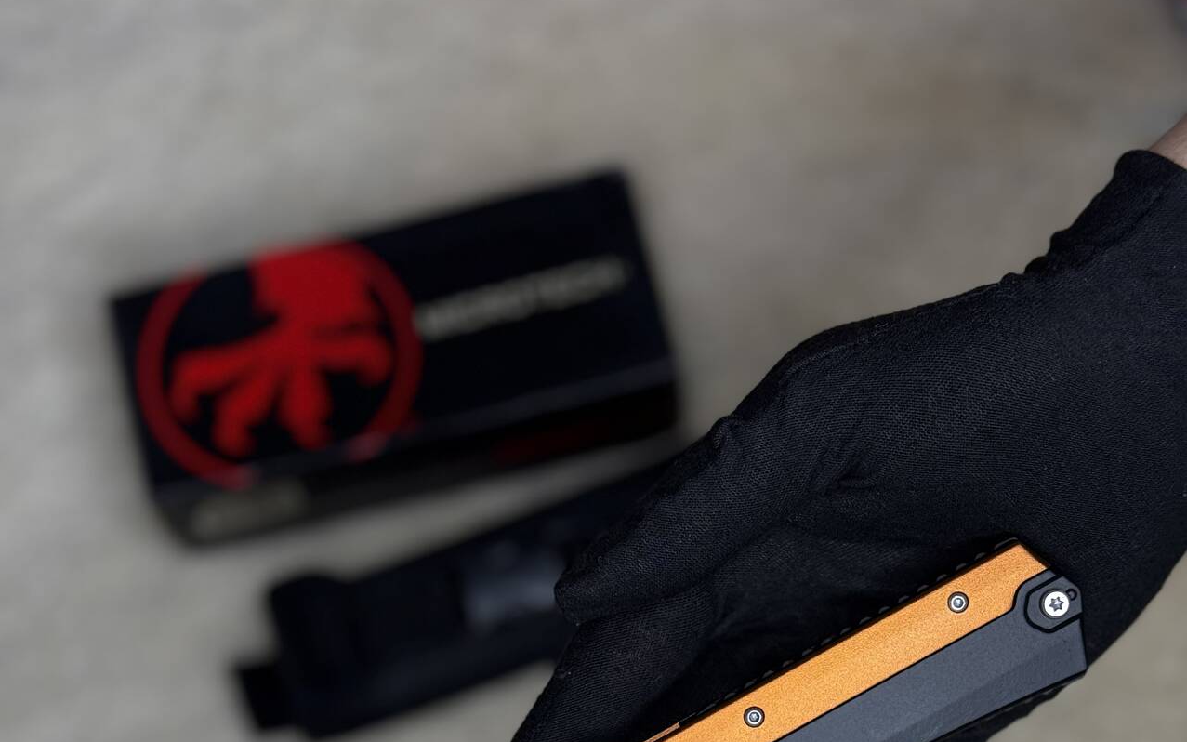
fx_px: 2200
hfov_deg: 30.2
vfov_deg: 18.6
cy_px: 742
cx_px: 594
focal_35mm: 68
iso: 50
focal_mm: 6.76
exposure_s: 1/204
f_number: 1.78
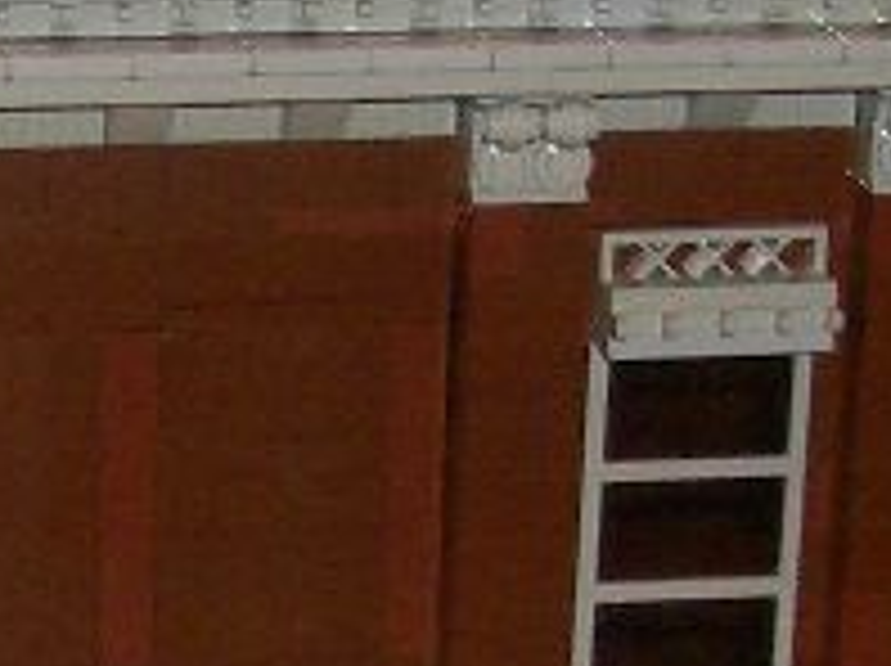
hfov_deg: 9.6
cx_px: -202
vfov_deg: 7.2
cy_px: 882
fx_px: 5245
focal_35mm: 204
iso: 100
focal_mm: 5.8
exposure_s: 1/60
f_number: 2.6
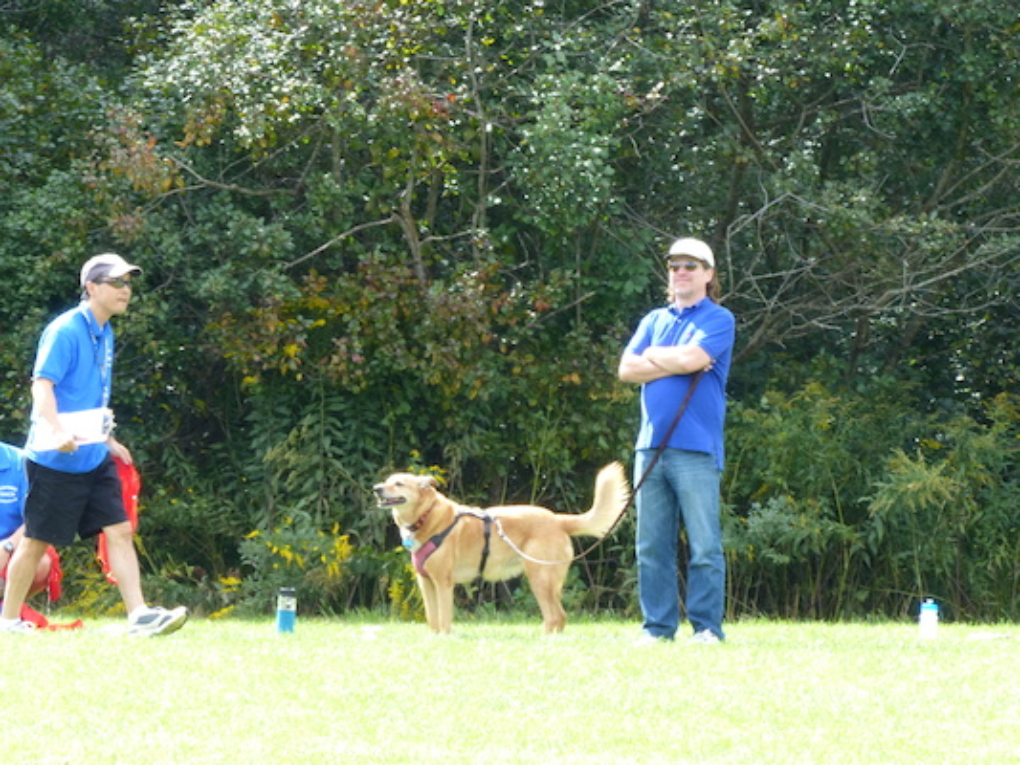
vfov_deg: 3.7
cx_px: 510
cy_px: 382
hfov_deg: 4.9
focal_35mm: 406
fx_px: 11966
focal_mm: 73
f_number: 8
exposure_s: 1/100
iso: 250
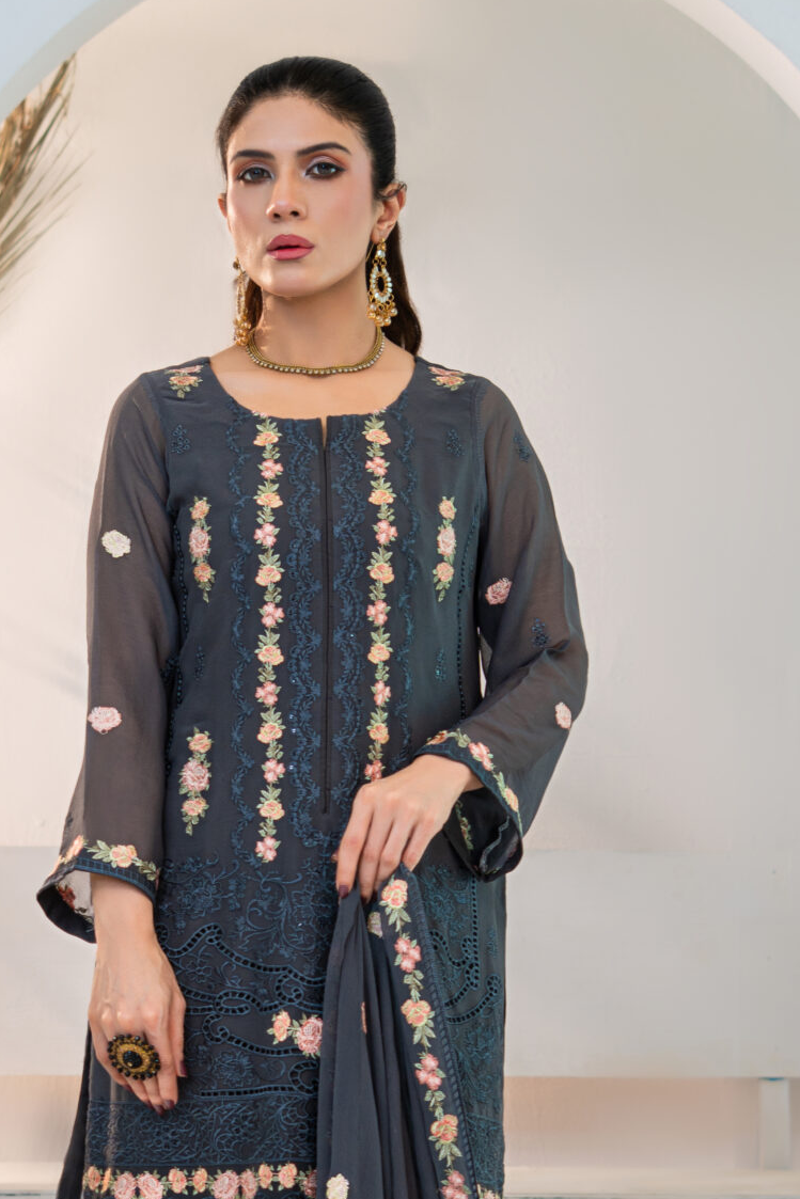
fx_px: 3799
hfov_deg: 12.0
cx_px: 328
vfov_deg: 17.9
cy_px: 856
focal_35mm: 114
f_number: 3.5
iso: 160
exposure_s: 1/100
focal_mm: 50
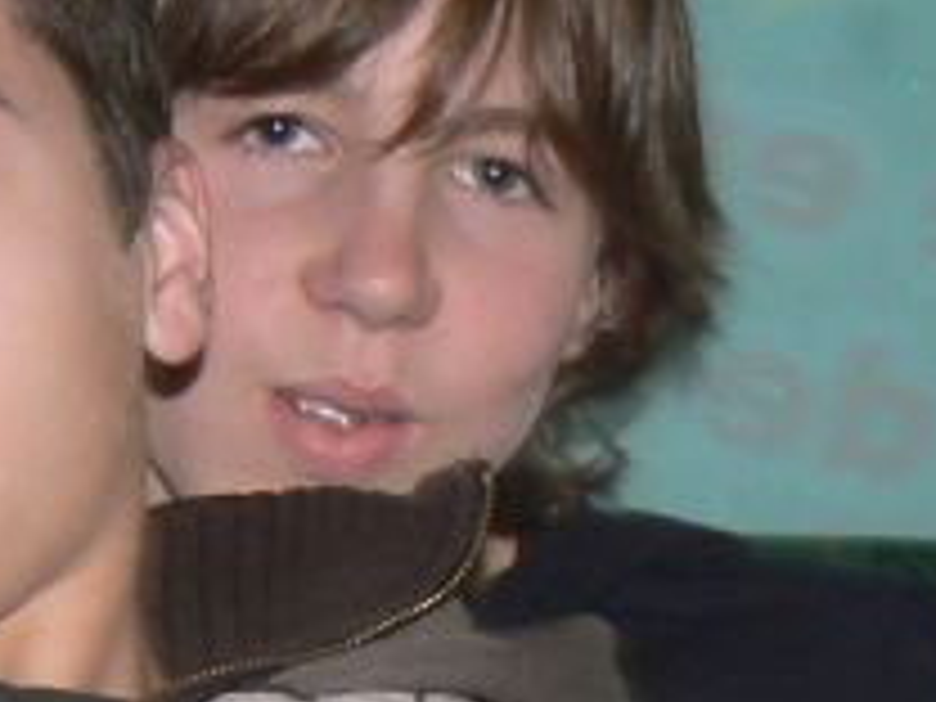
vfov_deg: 9.8
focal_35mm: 151
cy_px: 567
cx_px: -234
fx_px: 4083
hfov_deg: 12.7
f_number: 2.8
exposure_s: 1/30
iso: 100
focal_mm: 6
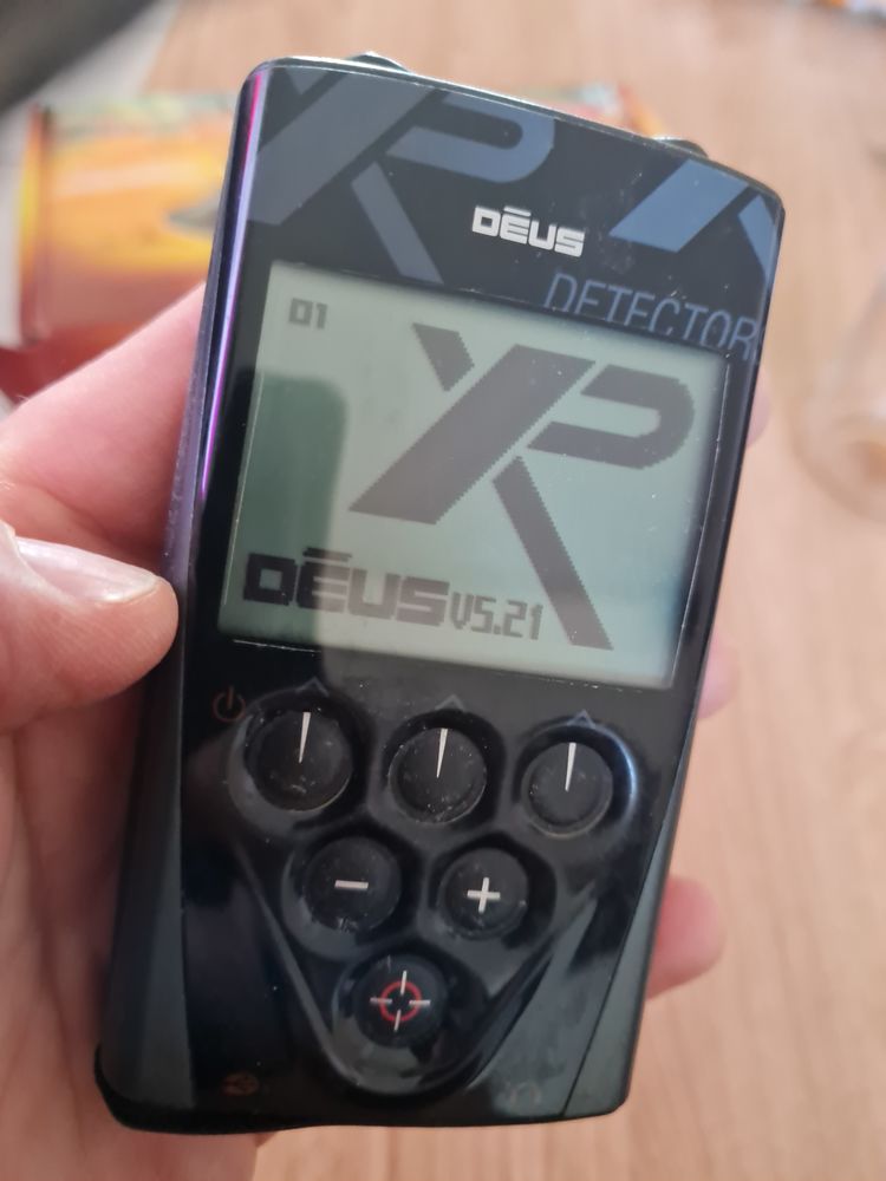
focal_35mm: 26
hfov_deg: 53.1
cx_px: 443
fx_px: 887
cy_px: 590
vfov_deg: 67.3
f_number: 1.8
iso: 640
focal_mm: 5.4
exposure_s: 1/25
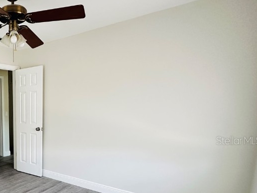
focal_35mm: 28
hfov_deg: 52.1
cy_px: 140
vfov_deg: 48.2
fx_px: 208
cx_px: 7
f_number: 2.2
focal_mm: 2.22
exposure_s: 1/99
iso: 250
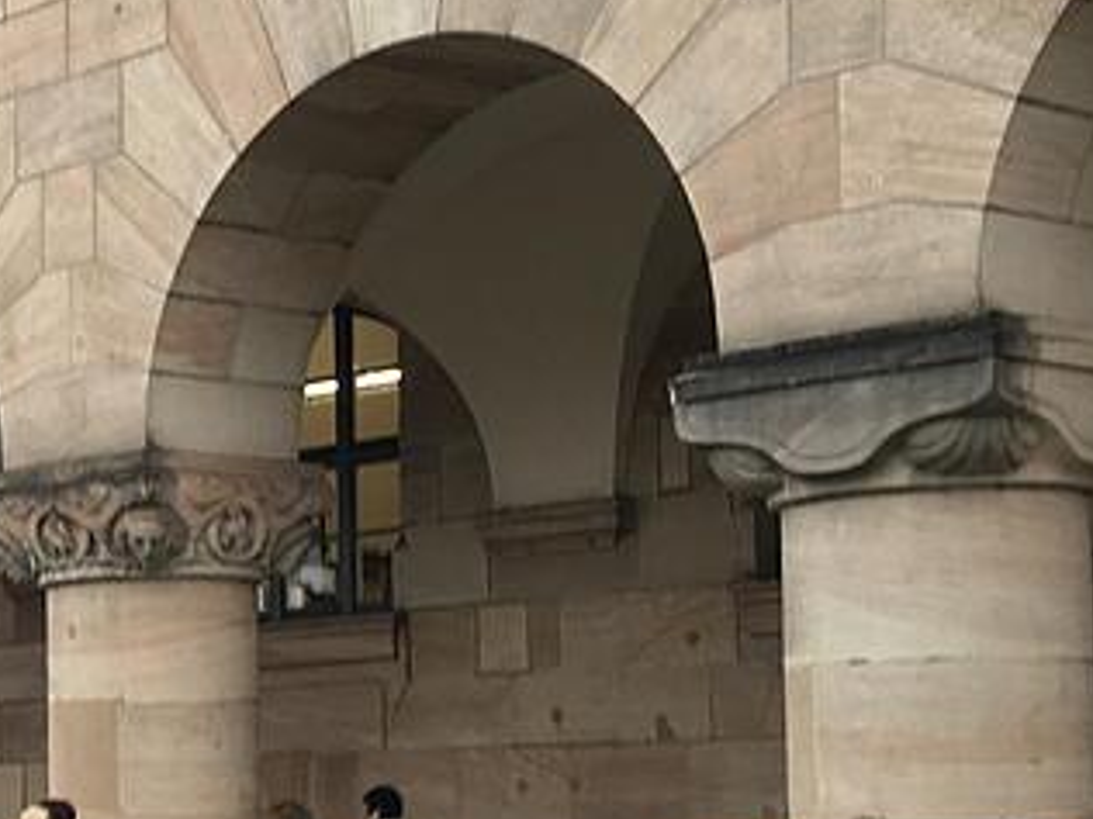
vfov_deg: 16.6
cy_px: 667
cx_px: -356
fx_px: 2779
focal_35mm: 88
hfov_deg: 20.2
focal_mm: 4.15
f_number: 2.2
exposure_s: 1/50
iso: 32
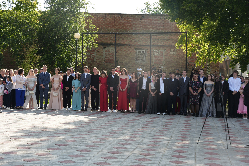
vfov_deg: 20.1
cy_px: 83
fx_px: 468
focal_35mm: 68
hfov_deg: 29.8
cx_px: 124
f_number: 5.6
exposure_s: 1/125
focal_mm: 67.6
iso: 160
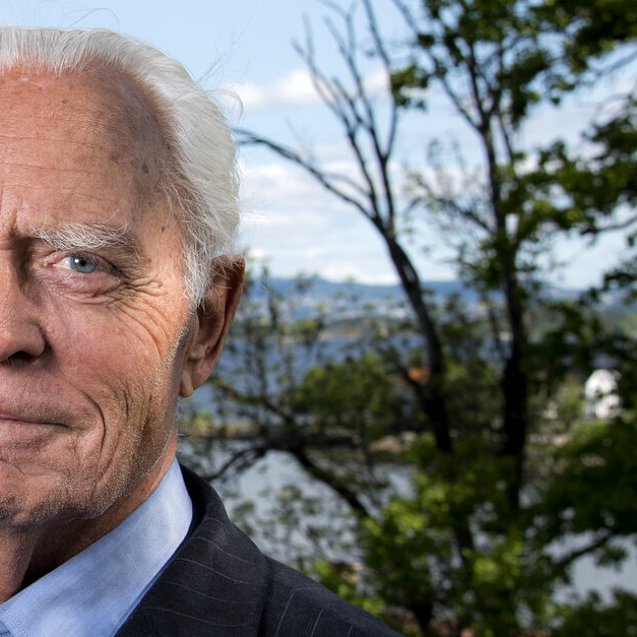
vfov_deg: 16.9
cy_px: 362
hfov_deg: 15.9
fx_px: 2144
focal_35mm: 103
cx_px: -241
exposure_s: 1/200
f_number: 9
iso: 100
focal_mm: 38
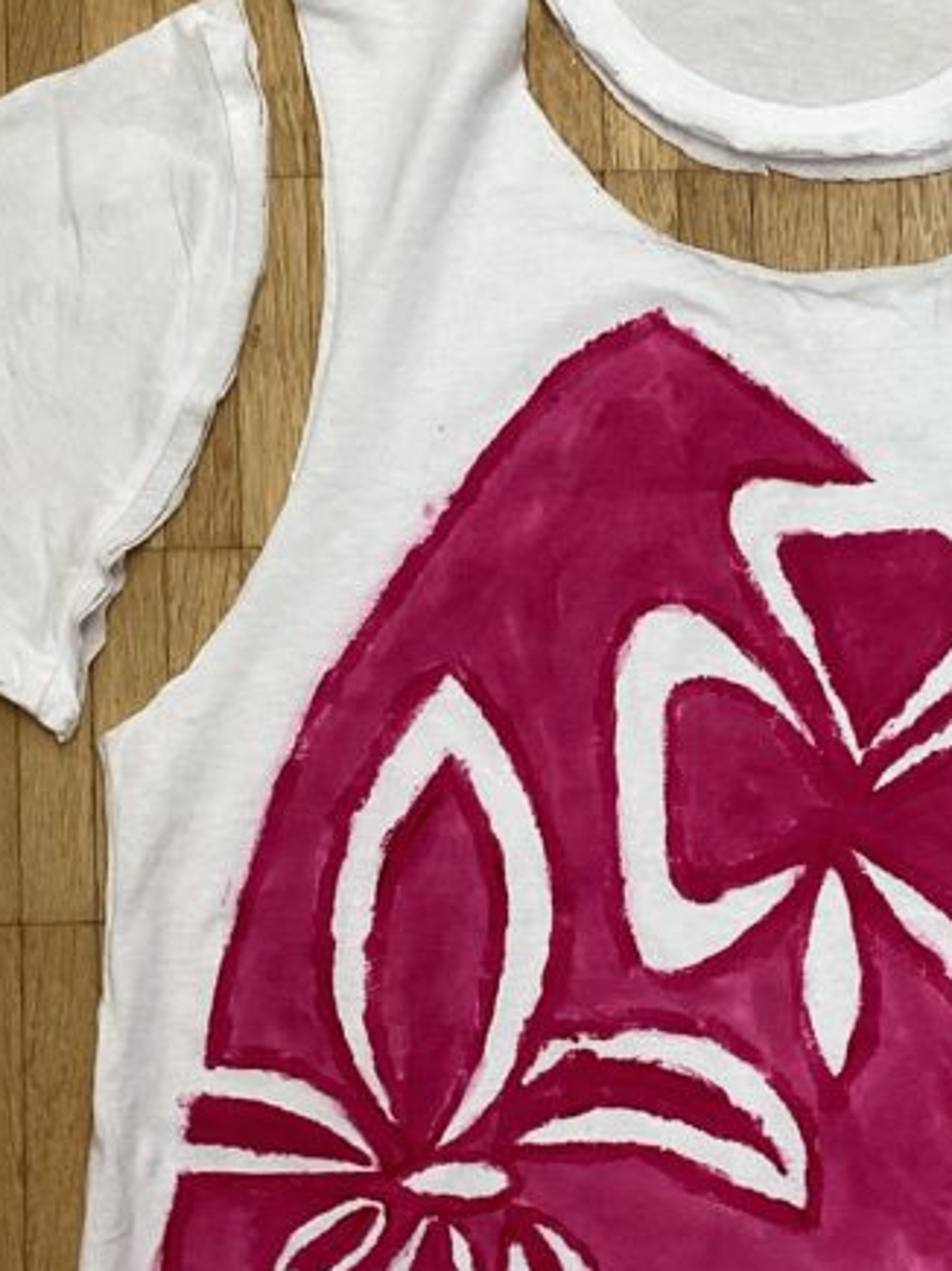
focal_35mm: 73
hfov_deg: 19.8
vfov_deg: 26.2
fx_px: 2678
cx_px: 847
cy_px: 1002
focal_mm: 3.3
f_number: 2.4
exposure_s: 1/50
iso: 50
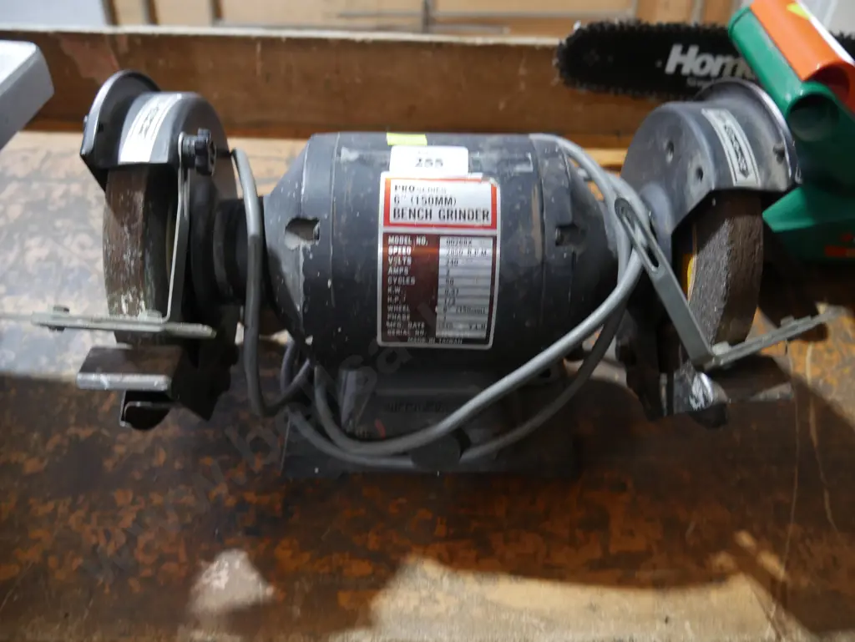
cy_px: 321
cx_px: 428
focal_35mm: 28
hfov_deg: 63.4
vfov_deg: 49.8
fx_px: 692
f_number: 3.5
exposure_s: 1/60
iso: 800
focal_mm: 14
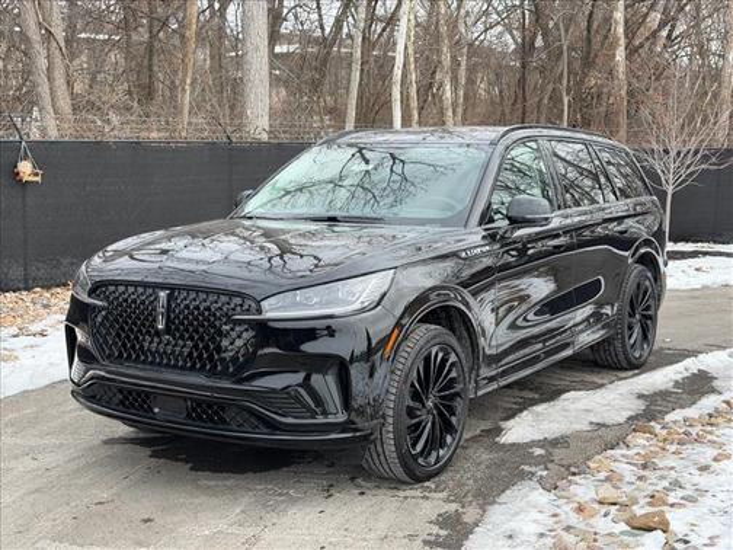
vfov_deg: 30.3
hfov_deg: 39.7
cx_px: 366
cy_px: 275
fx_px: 1016
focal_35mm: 48
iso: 80
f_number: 1.78
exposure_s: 1/1456
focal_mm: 6.76
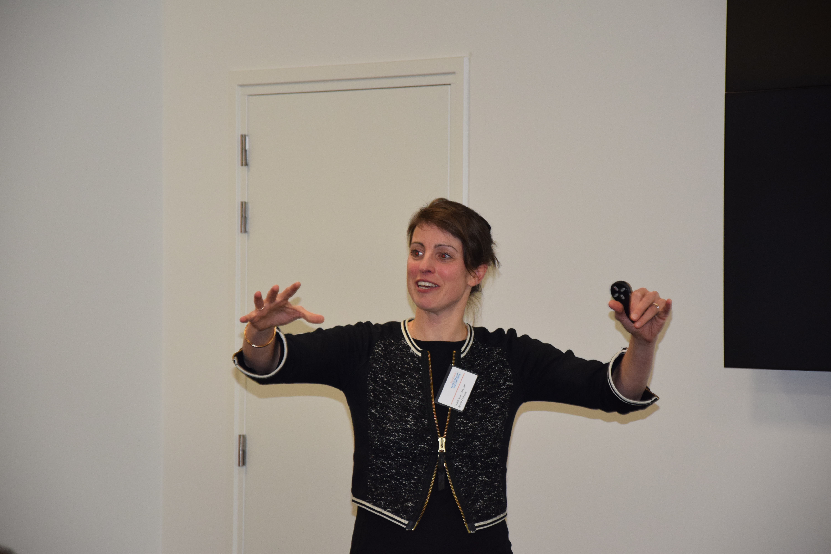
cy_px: 277
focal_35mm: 158
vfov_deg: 8.7
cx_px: 416
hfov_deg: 13.0
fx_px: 3635
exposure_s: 1/60
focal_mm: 105
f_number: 5.6
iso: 800
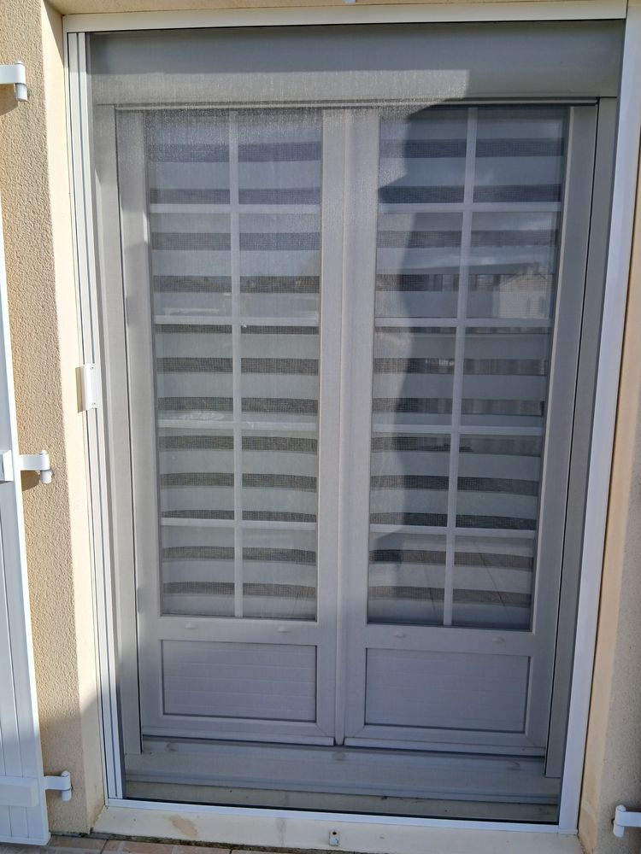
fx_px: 642
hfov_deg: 53.1
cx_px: 320
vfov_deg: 67.3
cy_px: 427
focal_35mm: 26
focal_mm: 3.98
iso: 20
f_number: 1.8
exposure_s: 1/383
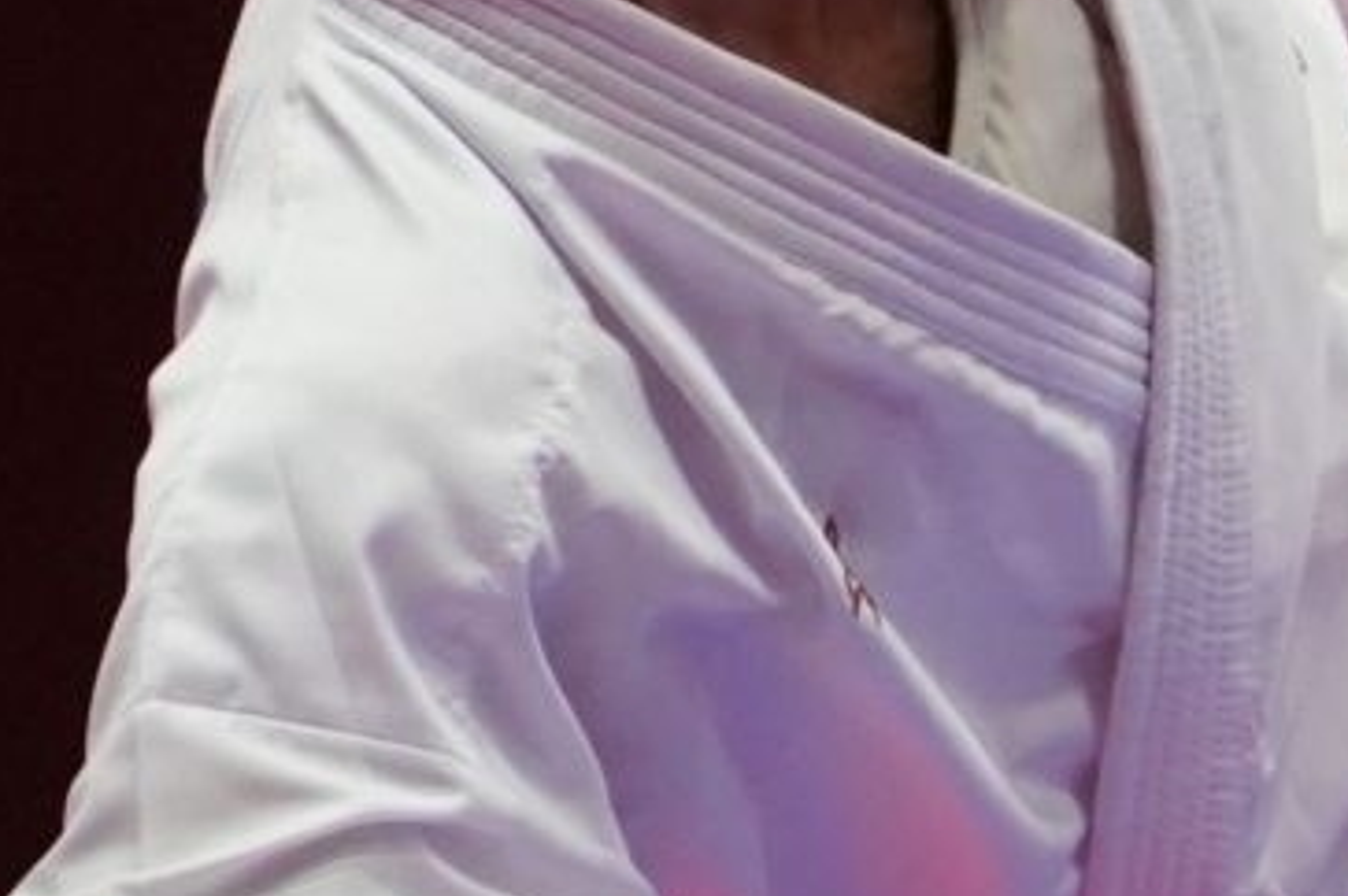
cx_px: 3133
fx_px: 54431
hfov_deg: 1.4
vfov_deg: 0.9
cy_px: 563
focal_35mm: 1455
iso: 3200
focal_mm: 196
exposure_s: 1/1000
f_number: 4
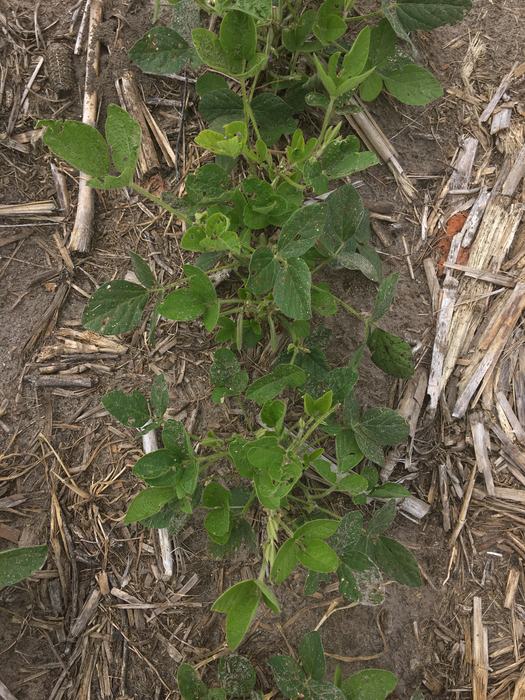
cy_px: 350
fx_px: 586
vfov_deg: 61.7
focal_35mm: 29
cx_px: 262
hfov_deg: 48.2
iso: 25
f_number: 2.2
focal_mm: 4.15
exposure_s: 1/693
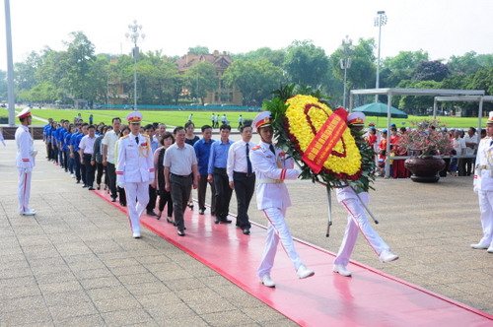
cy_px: 164
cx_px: 246
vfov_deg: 29.8
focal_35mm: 45
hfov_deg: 43.7
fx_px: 615
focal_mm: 30
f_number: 14
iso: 320
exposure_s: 1/125
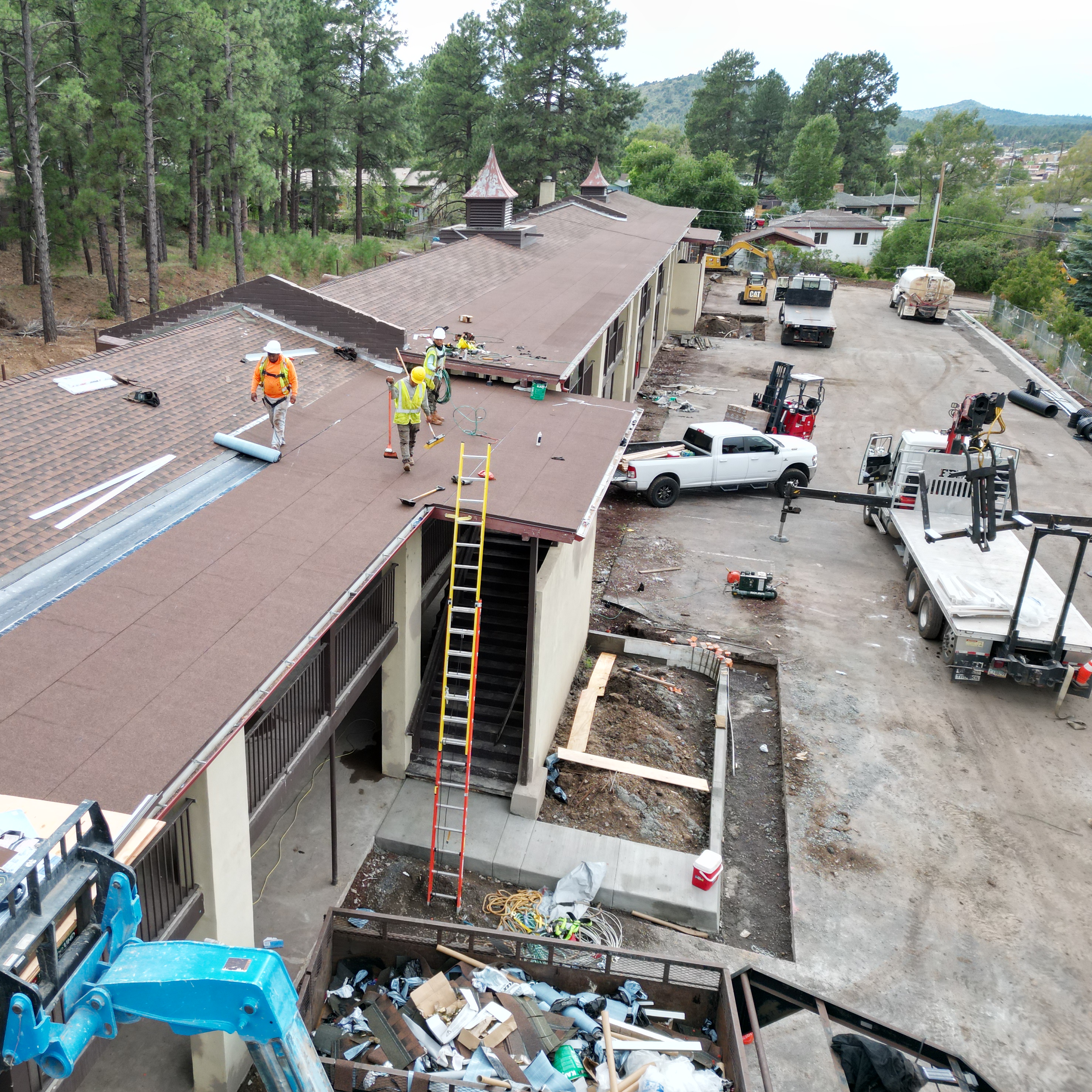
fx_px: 1035
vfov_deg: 55.6
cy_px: 551
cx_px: 361
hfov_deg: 54.5
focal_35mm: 29
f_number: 1.7
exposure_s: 1/1250
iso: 200
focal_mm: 6.72
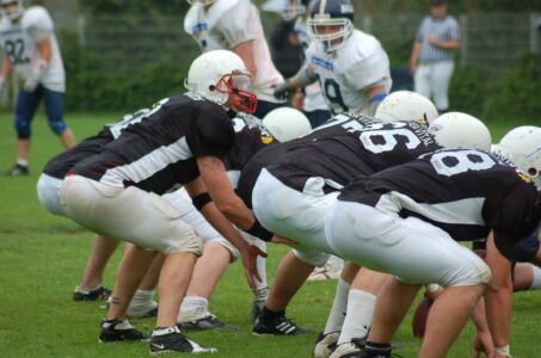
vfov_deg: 4.7
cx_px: 270
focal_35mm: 292
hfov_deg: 7.1
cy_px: 179
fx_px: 4386
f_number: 5
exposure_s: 1/800
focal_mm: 195
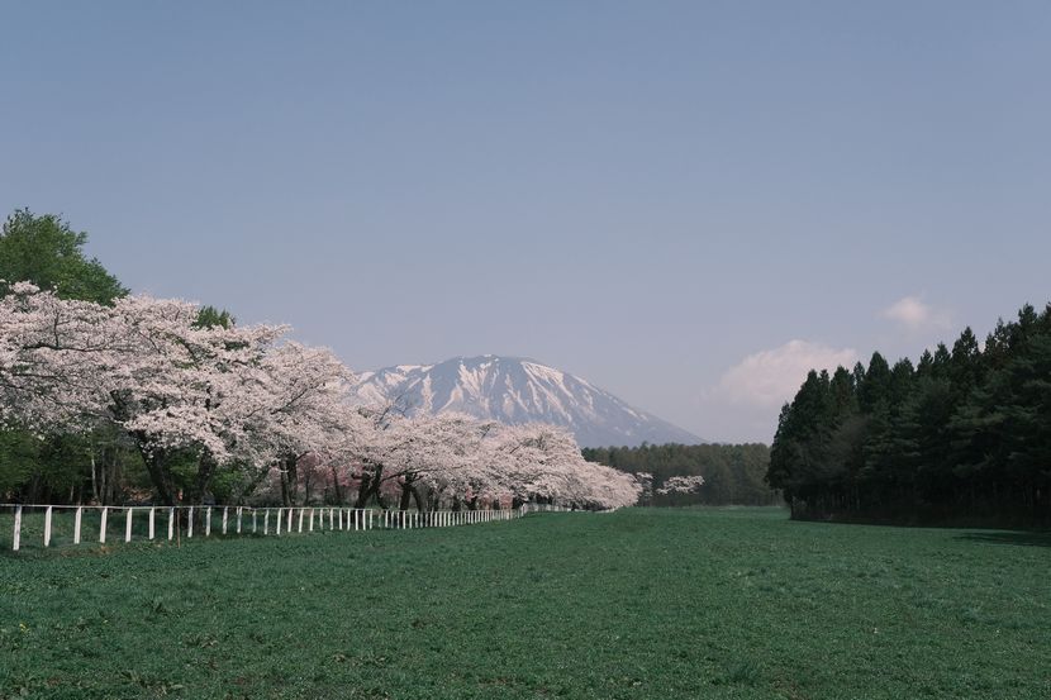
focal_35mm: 41
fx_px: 1197
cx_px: 526
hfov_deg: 47.4
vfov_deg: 32.6
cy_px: 350
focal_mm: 27.5
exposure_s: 1/500
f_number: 11
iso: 320
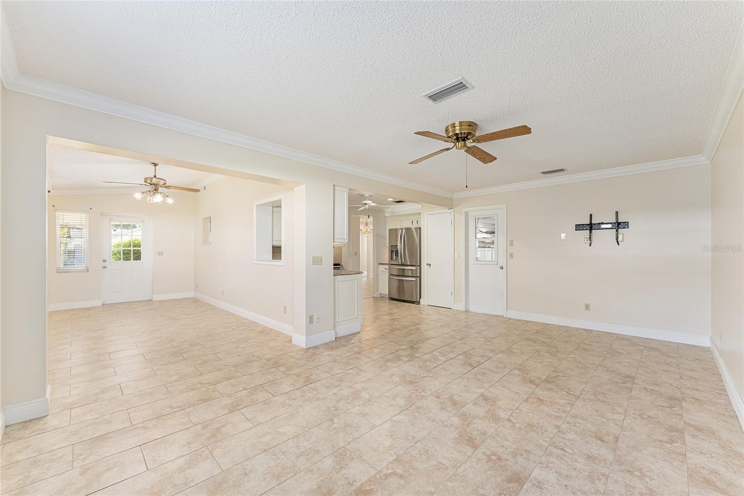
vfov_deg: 81.2
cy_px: 248
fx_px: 289
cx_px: 372
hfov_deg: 104.3
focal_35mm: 14
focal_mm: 14
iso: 400
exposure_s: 1/20
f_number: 7.1
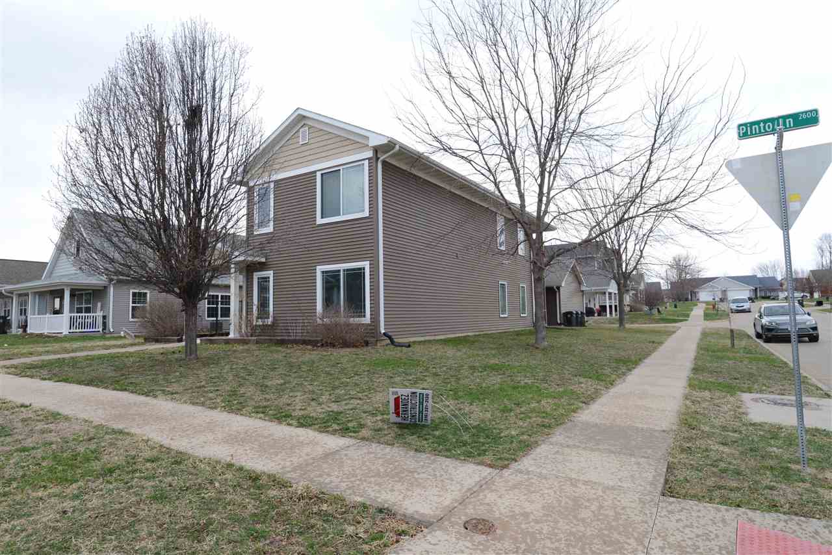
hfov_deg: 84.0
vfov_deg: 62.0
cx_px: 416
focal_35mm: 20
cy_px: 278
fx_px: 462
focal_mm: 20
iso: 2500
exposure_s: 1/400
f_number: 10
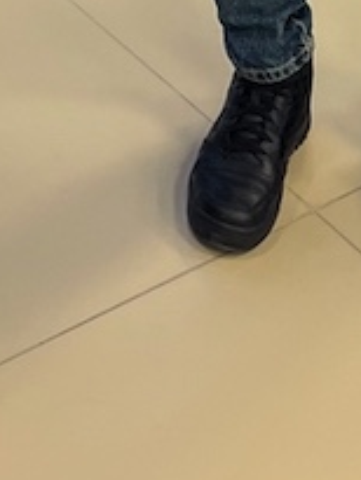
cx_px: 12
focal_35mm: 130
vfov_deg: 12.2
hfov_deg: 11.3
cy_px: -658
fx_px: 1806
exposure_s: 1/96
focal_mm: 5.1
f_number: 1.6
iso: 64
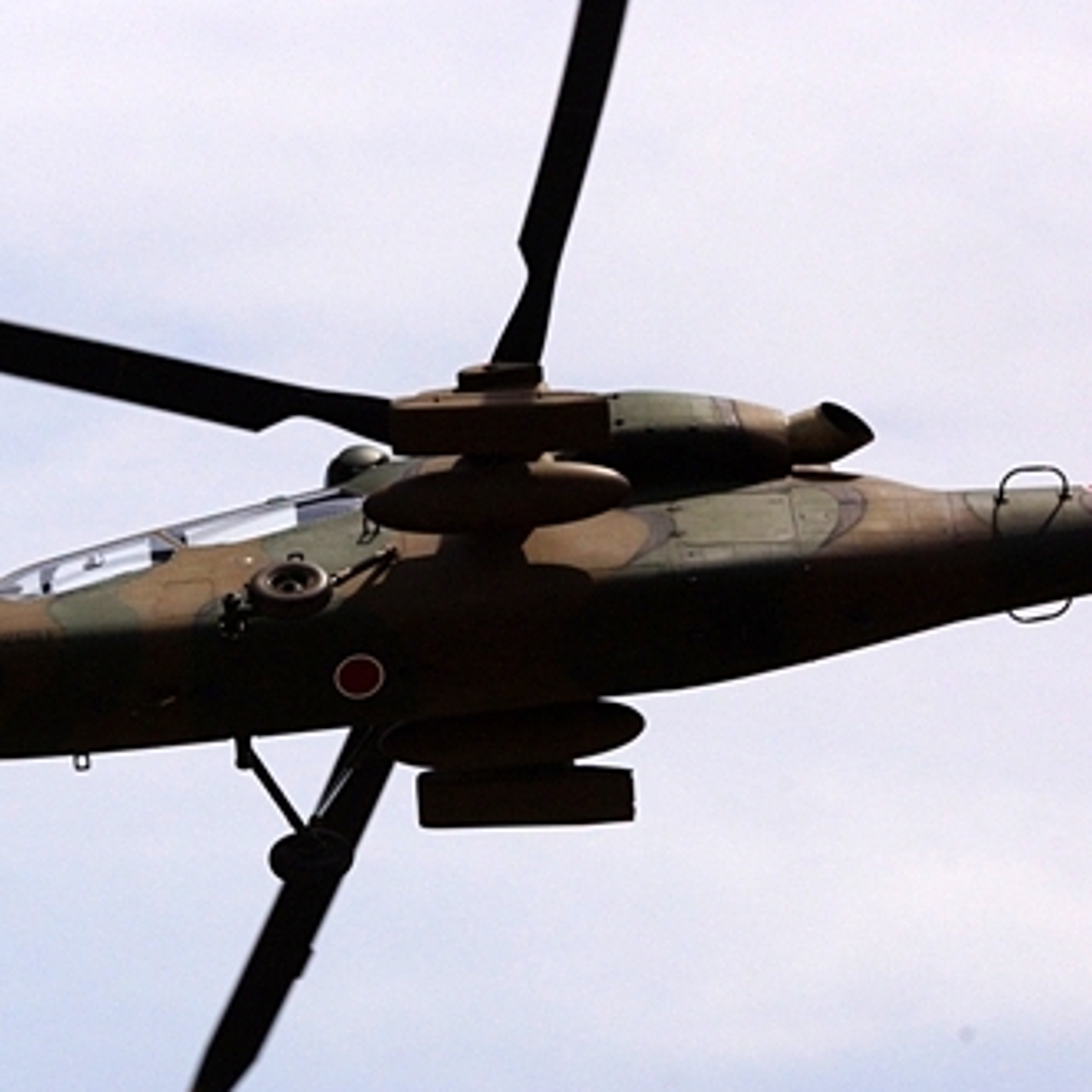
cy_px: 546
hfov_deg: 5.0
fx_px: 12385
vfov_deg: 5.0
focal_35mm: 347
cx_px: 455
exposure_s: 1/2500
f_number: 14
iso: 800
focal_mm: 180
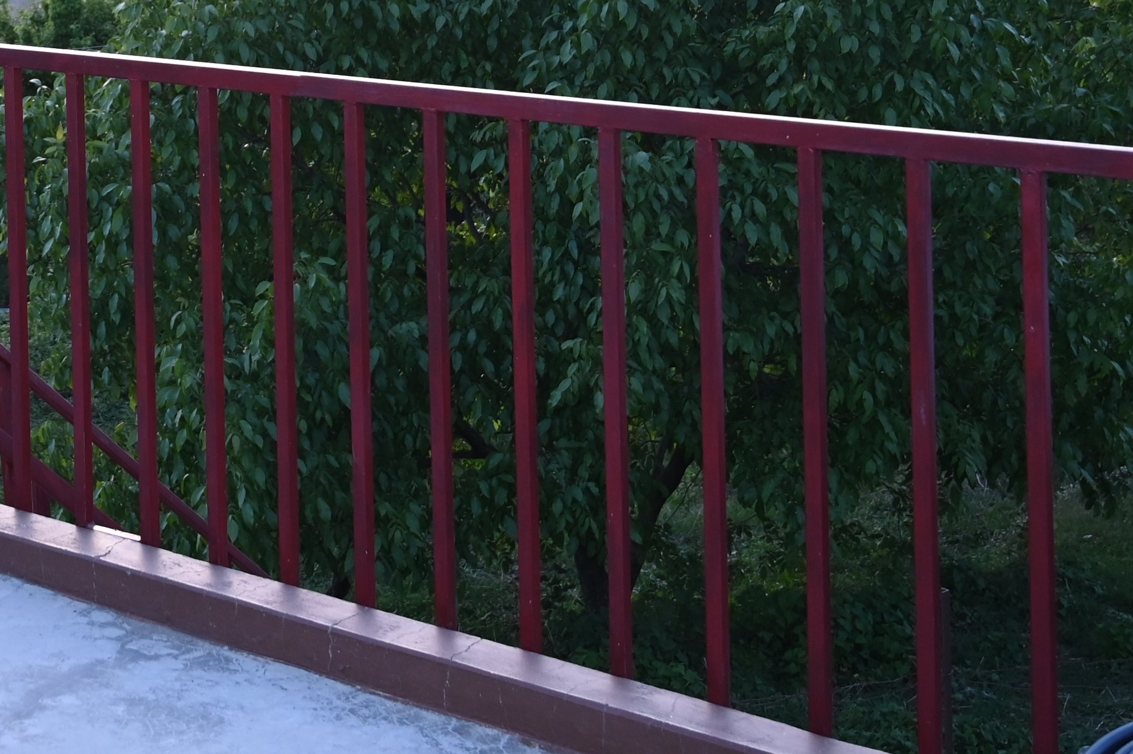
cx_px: -54
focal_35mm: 70
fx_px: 2202
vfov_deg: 18.4
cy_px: -157
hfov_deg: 26.9
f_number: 4
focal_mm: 24
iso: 800
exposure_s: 1/160
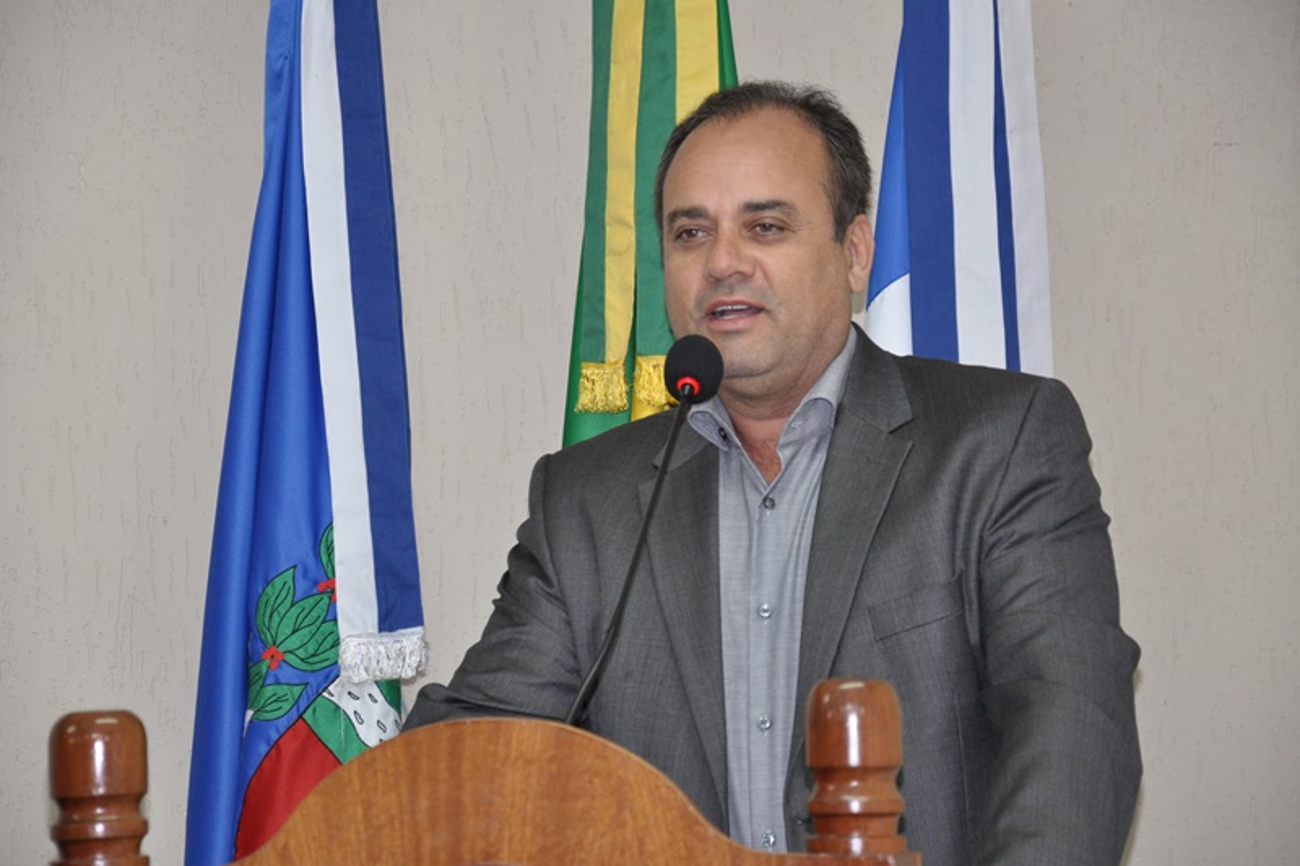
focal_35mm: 138
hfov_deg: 14.9
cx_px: 650
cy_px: 433
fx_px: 4982
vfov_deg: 9.9
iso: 640
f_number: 5.6
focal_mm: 92
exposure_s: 1/60
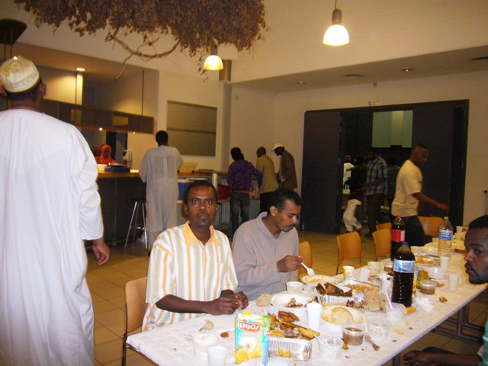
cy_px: 183
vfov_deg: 49.7
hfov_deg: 63.4
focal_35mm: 28
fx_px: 395
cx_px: 244
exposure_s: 1/30
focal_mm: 4.6
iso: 200
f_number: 2.8
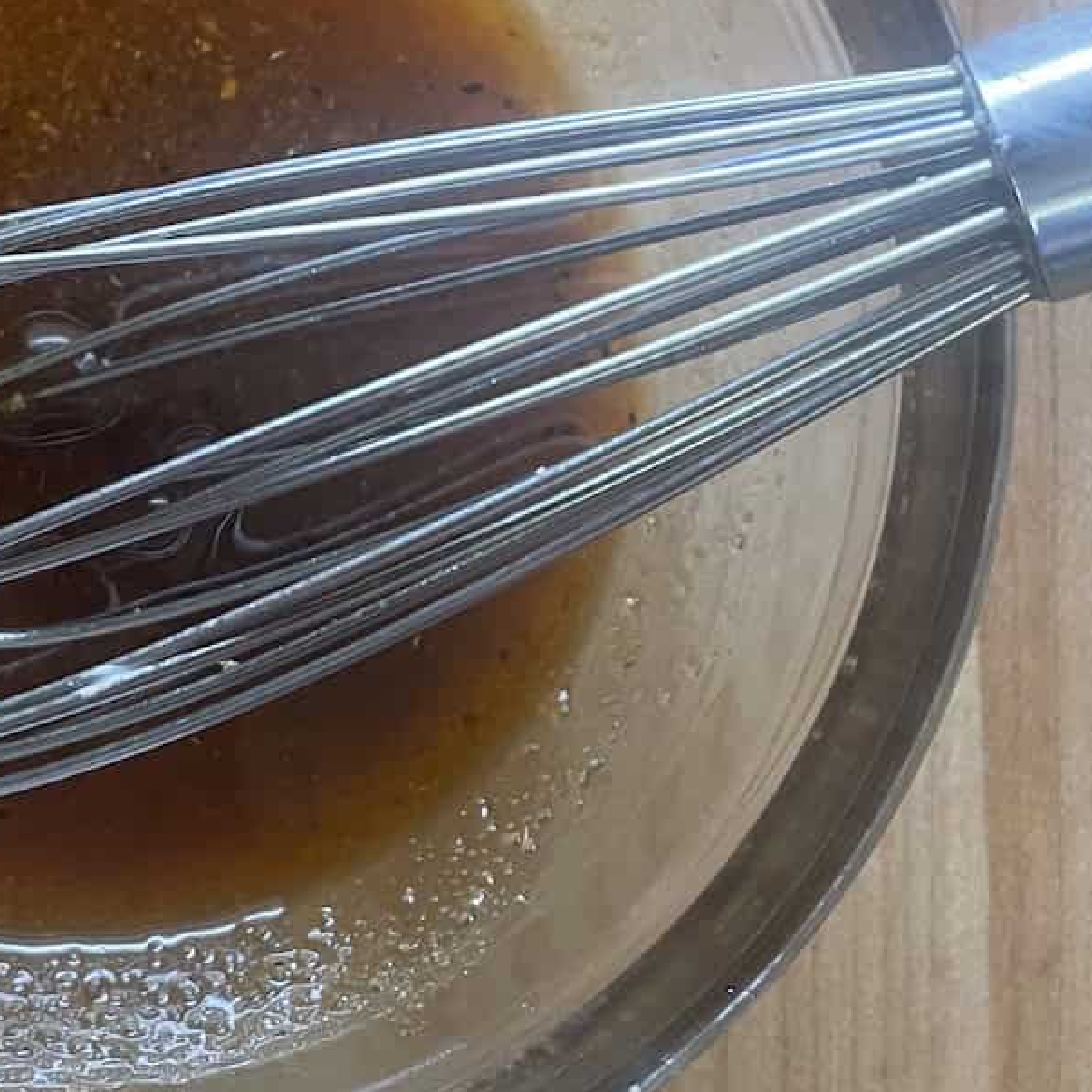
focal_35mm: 61
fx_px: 2177
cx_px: 47
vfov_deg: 27.9
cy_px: 340
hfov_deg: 26.9
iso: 320
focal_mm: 4.2
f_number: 1.6
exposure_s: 1/60
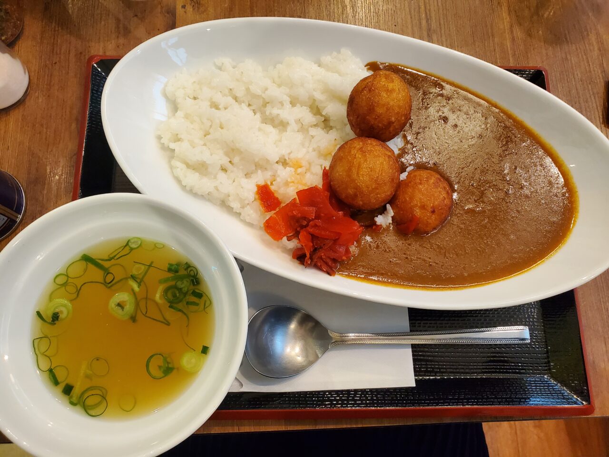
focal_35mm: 26
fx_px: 457
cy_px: 228
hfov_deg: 67.3
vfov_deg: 53.1
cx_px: 304
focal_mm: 4.3
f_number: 2.4
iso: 400
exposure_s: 1/50
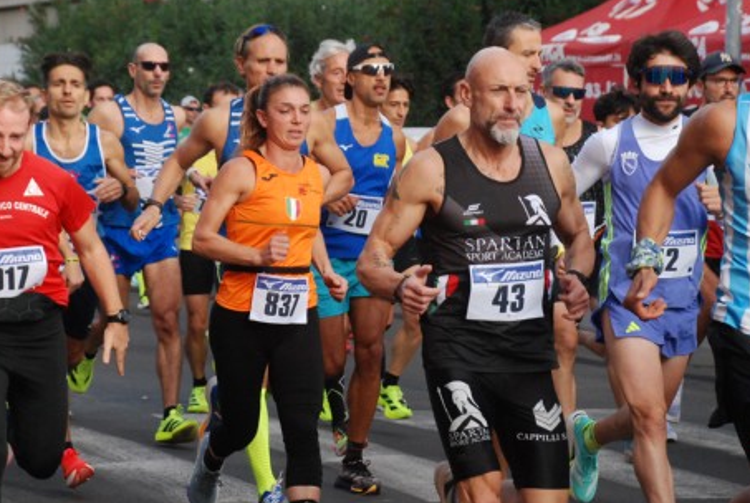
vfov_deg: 9.9
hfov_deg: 14.7
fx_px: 2902
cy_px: 232
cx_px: 369
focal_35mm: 139
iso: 1000
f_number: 5.6
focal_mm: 70
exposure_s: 1/640
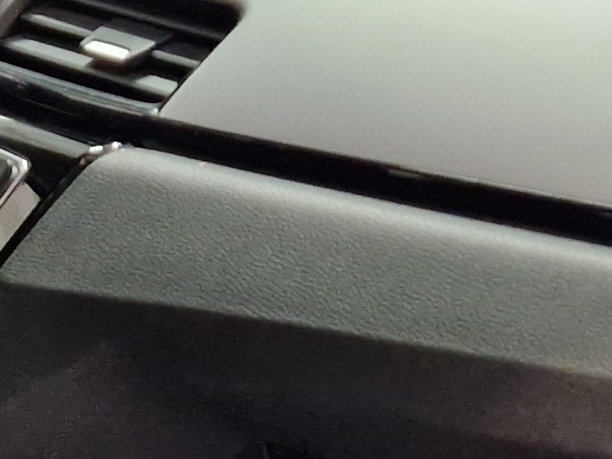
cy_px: 694
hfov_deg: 14.7
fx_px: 2228
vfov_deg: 11.3
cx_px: -275
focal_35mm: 126
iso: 500
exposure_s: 1/100
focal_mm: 5.4
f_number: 1.8
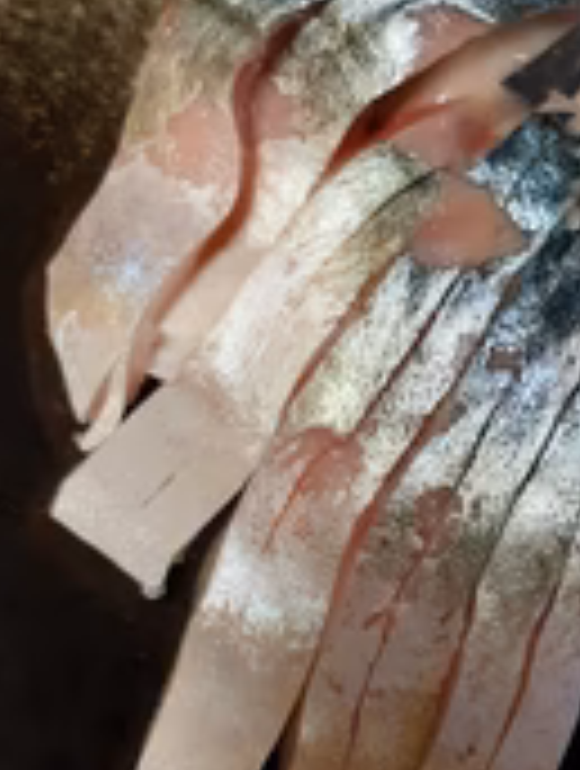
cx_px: 620
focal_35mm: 63
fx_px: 1402
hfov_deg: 22.2
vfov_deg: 30.6
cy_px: 419
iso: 400
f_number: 1.9
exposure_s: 1/50
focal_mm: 3.6
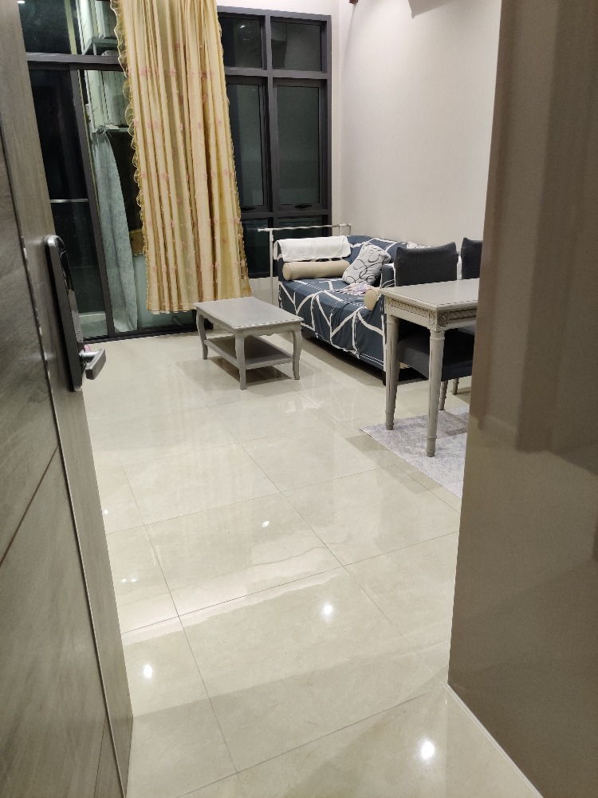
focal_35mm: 27
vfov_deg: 65.3
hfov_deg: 51.4
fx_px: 622
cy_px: 399
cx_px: 299
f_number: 1.65
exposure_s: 1/50
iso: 640
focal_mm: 4.75
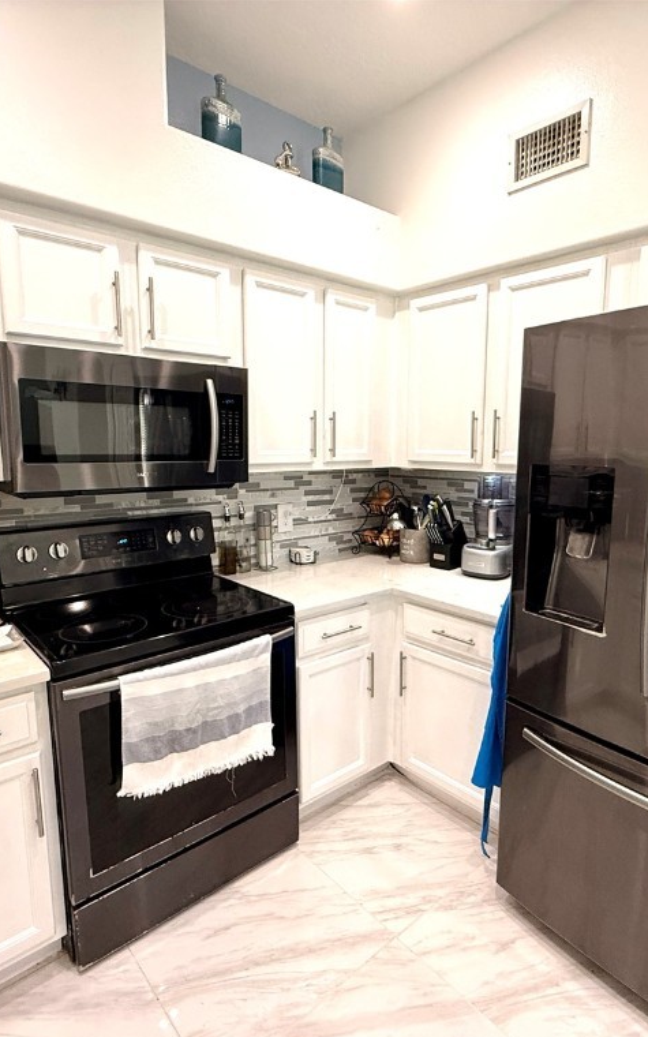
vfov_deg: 85.1
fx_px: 565
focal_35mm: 20
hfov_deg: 59.5
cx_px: 356
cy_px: 523
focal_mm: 2.22
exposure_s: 1/120
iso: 320
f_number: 2.2
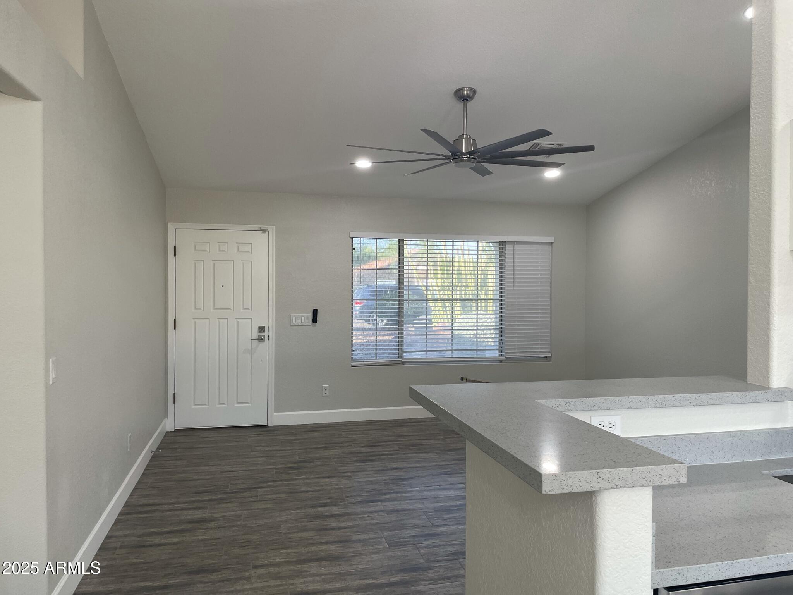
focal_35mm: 26
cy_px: 298
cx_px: 396
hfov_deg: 67.3
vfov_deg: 53.1
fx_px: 596
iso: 100
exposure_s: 1/120
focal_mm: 4.2
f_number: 1.6
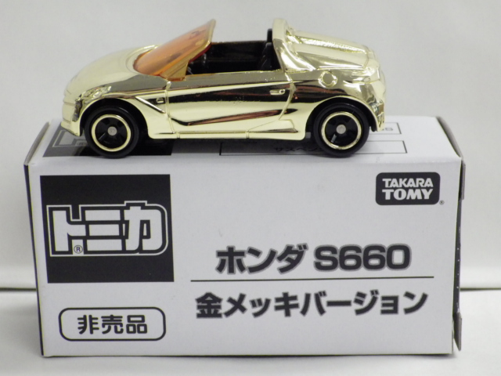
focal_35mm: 87
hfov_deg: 22.5
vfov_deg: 17.0
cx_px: 250
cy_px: 188
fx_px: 1259
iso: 800
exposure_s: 1/60
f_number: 4.4
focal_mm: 15.6
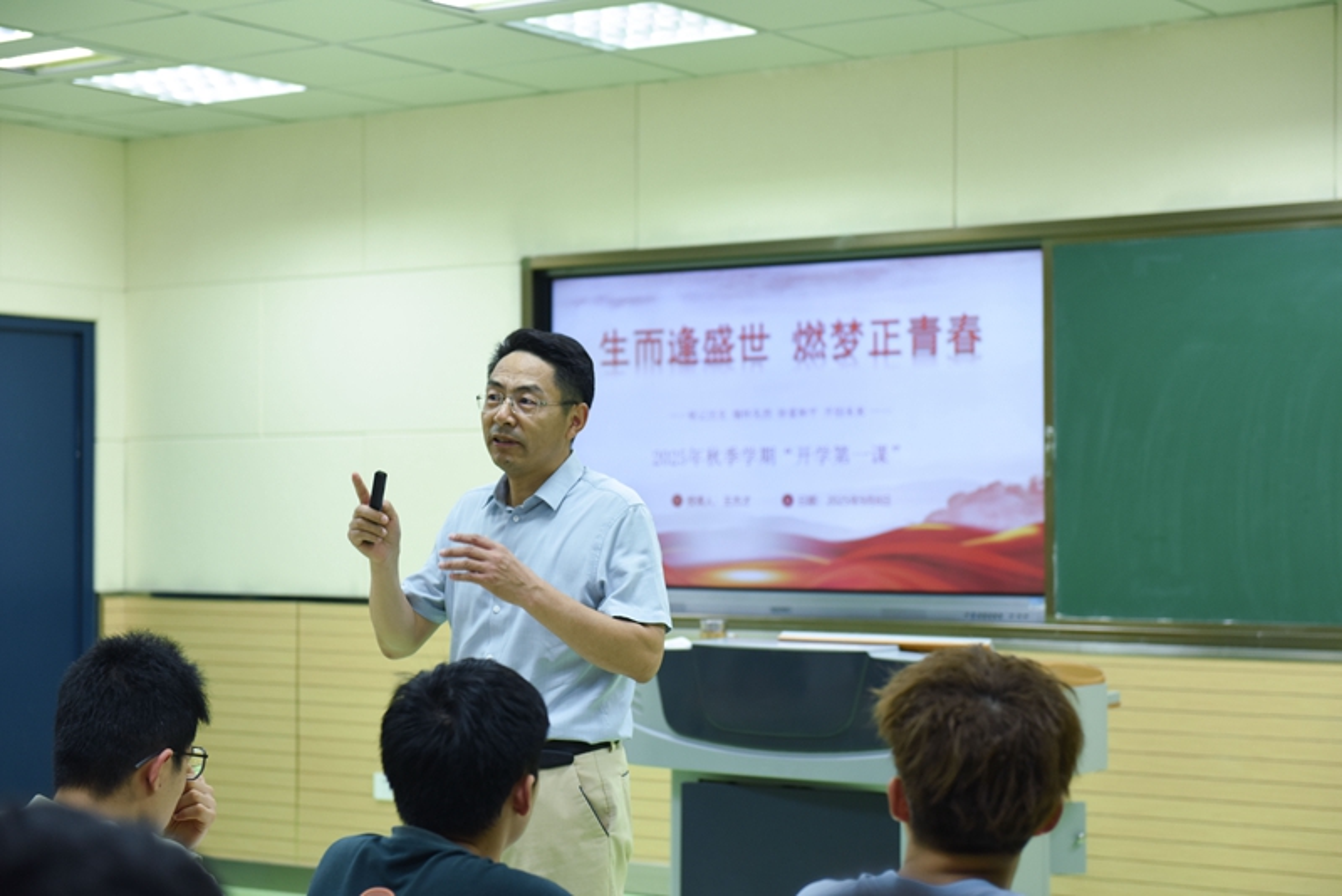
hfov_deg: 28.8
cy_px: 448
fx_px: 2610
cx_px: 671
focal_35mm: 70
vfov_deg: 19.5
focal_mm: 70
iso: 800
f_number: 3.5
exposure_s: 1/320
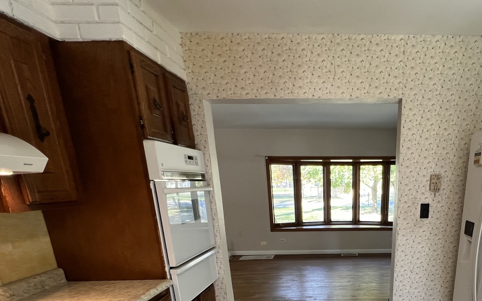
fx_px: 276
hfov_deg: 77.7
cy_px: 269
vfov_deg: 50.9
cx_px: 346
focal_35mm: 21
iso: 250
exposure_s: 1/120
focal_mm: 1.57
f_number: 1.8
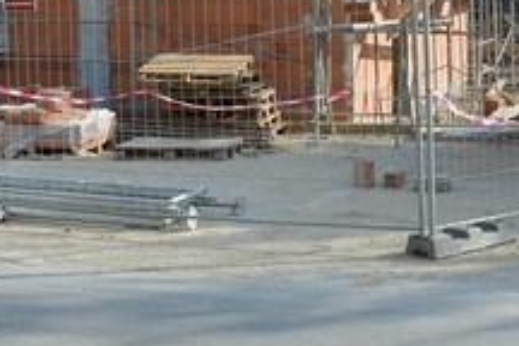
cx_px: 178
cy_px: -97
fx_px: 1153
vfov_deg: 16.2
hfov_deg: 25.2
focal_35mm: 80
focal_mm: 18
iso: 160
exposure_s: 1/250
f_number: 8
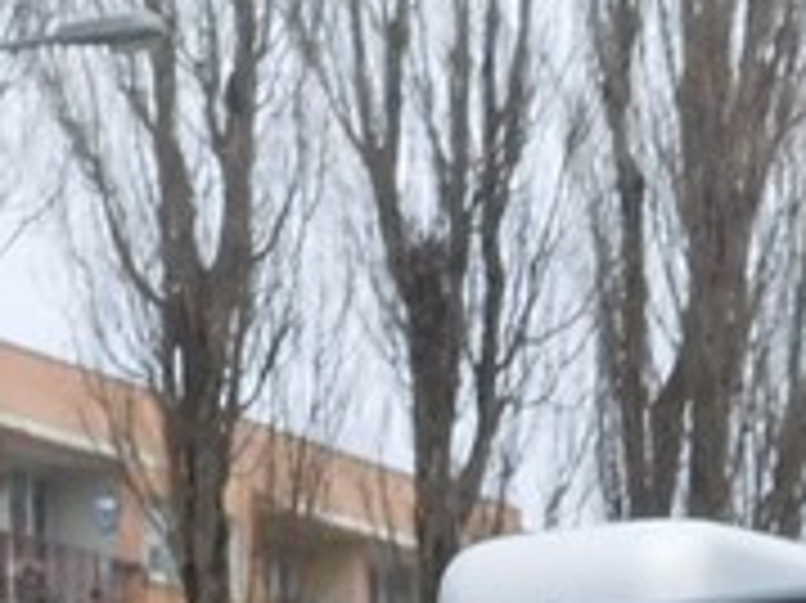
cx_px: 1481
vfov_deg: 5.8
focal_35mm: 251
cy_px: 983
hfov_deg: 7.6
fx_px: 5840
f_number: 4.1
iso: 400
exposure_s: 1/200
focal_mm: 8.9
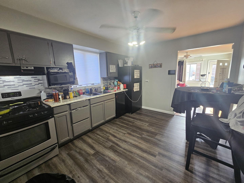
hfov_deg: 106.2
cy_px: 92
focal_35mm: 13
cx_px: 122
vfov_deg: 89.9
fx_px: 92
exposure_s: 1/60
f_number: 2.2
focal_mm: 2.2
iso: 200
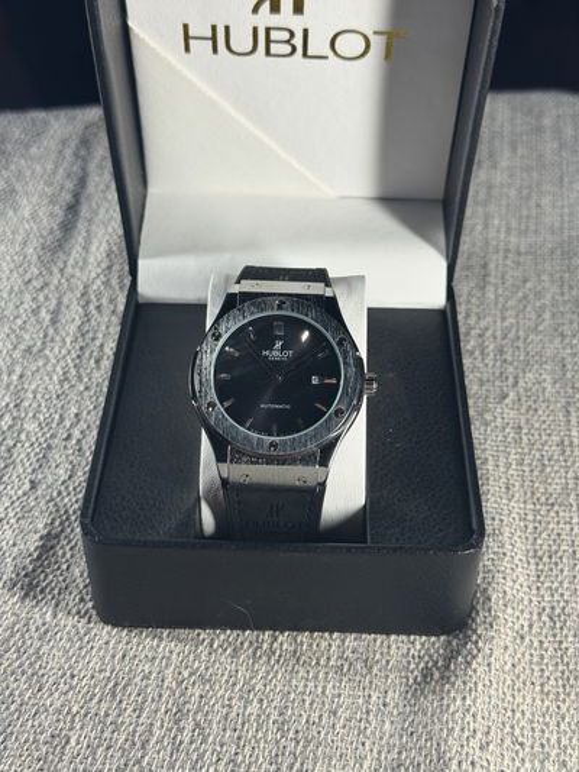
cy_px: 386
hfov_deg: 30.3
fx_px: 1070
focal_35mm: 48
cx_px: 290
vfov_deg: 39.6
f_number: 1.78
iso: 50
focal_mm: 6.76
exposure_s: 1/111
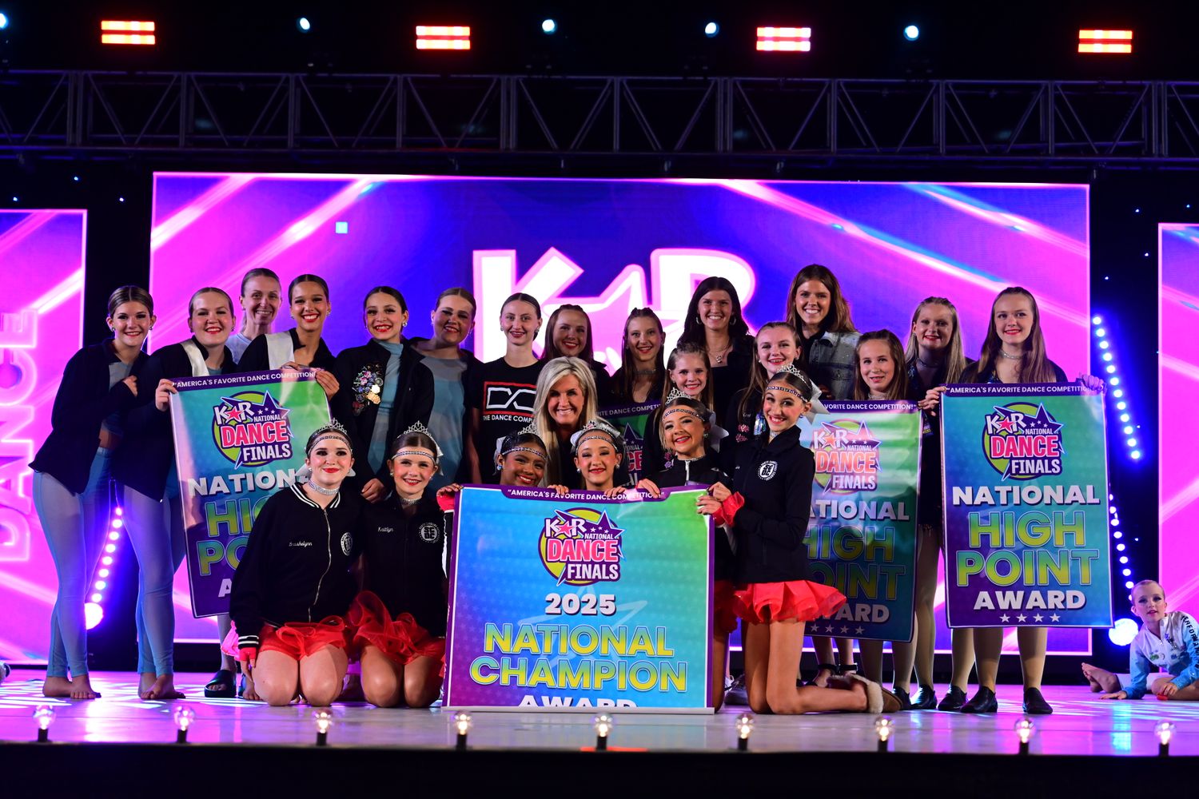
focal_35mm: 70
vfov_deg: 19.5
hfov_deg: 28.8
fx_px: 2331
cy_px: 400
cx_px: 600
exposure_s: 1/400
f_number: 3.5
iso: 1600
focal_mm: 70
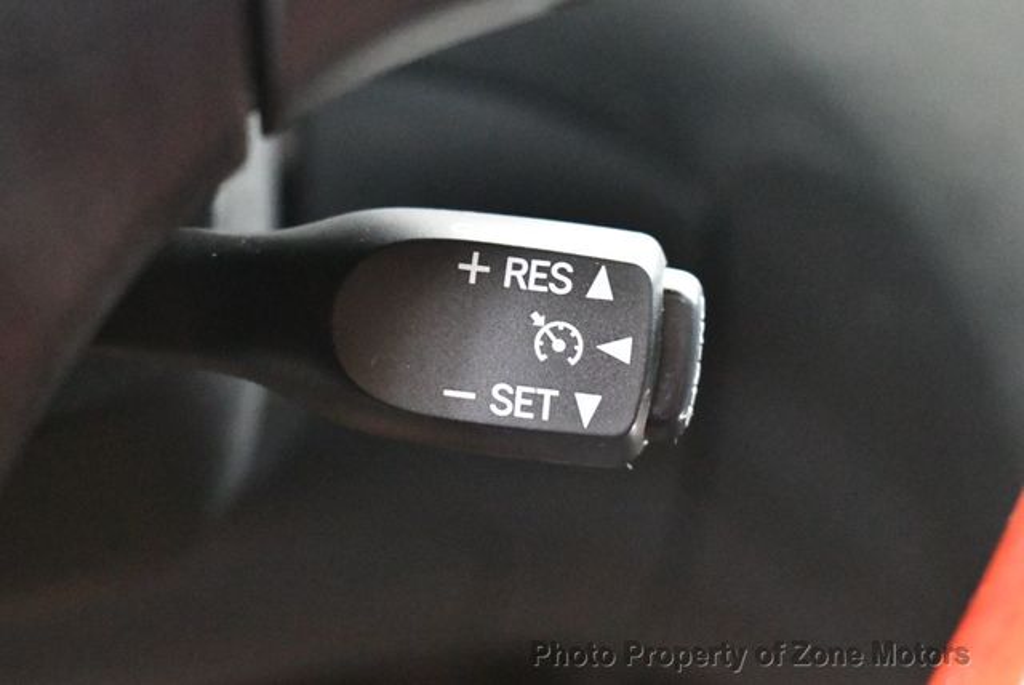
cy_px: 342
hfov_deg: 28.0
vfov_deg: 19.0
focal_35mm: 72
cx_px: 512
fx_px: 2050
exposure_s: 1/20
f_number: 4.8
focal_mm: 36
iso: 12800
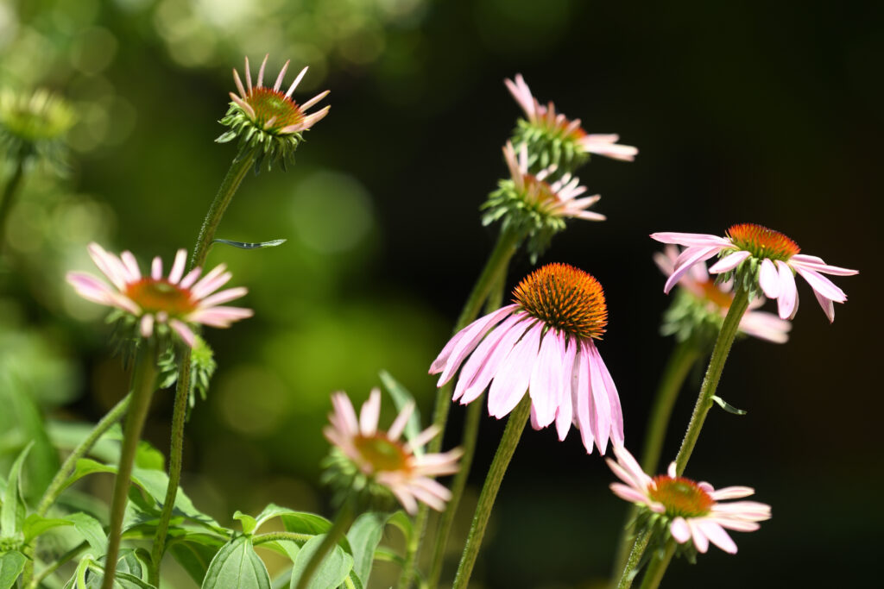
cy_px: 294
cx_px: 442
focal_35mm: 200
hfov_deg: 10.3
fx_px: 4911
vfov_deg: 6.9
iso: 100
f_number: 5.6
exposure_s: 1/350
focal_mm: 200
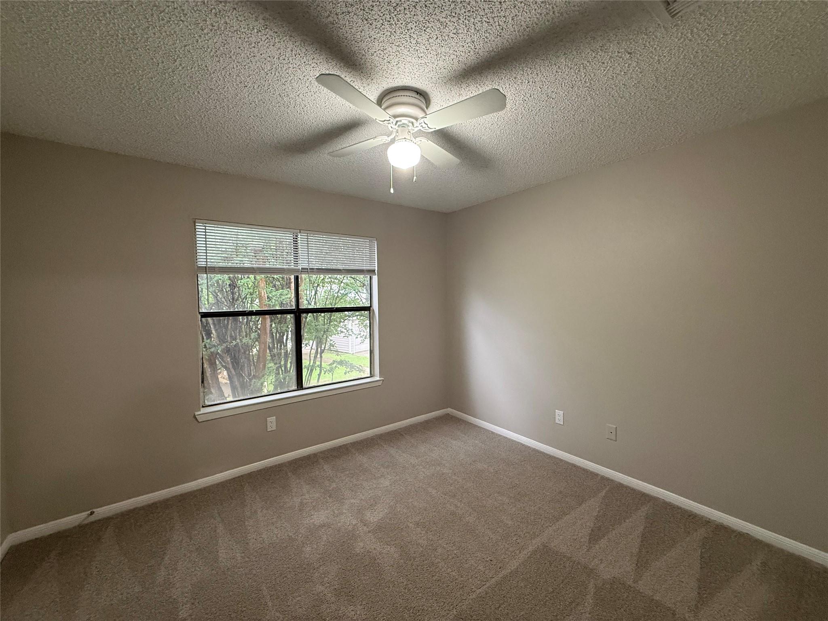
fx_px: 335
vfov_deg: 85.7
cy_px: 310
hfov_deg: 102.1
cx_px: 414
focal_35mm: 14
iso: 320
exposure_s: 1/60
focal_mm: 2.22
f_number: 2.2
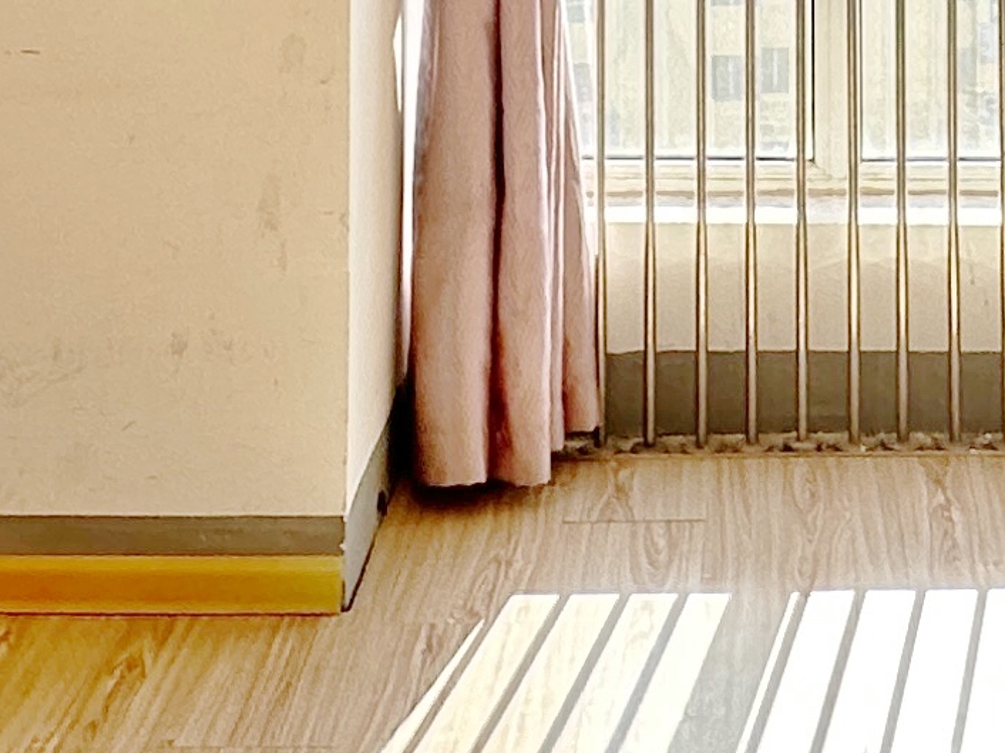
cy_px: -581
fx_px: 2322
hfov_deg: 24.2
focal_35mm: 80
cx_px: 737
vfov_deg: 15.8
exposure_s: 1/235
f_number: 2.2
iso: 40
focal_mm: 2.22
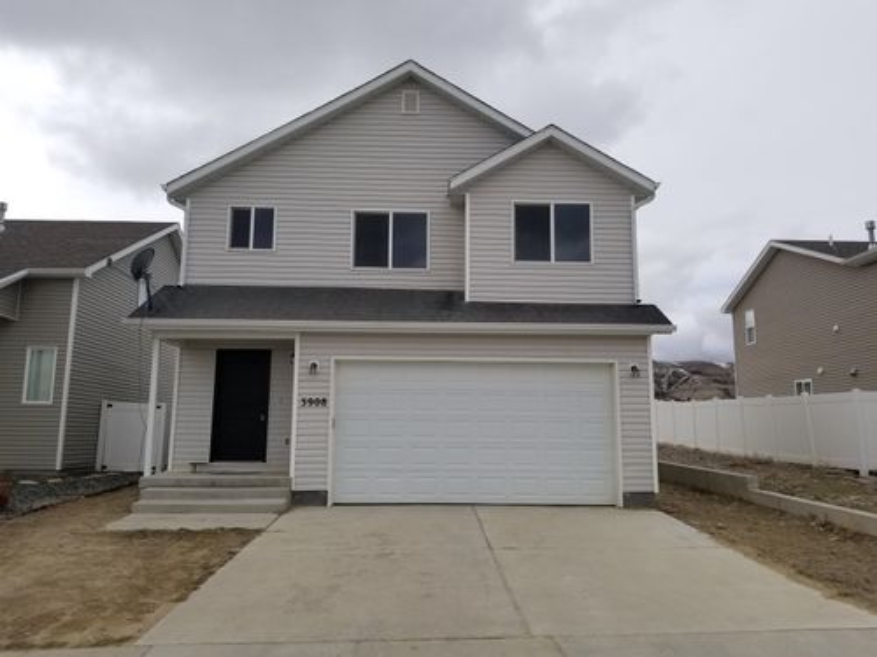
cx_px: 438
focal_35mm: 26
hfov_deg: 67.3
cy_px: 328
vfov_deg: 53.1
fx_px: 659
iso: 50
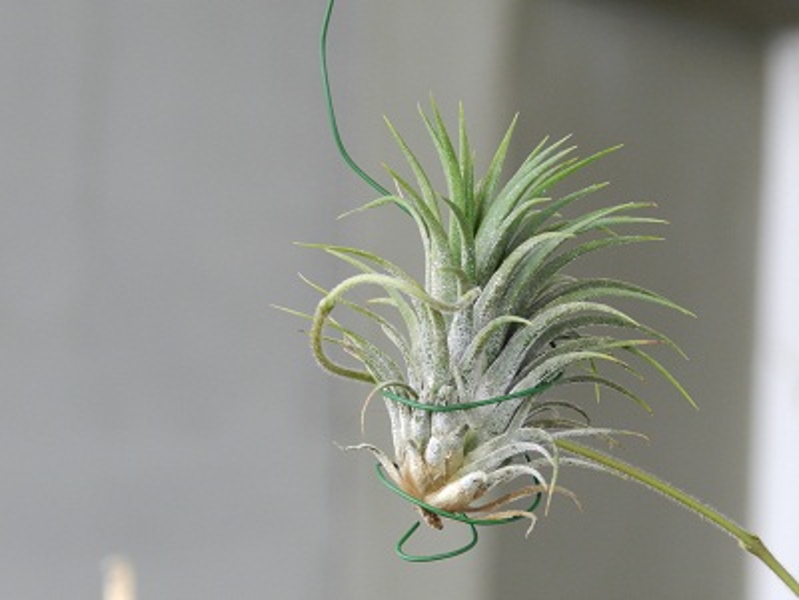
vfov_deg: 6.2
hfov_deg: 8.3
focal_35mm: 239
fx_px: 5517
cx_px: 400
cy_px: 300
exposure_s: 1/20
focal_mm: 42.4
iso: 400
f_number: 5.1
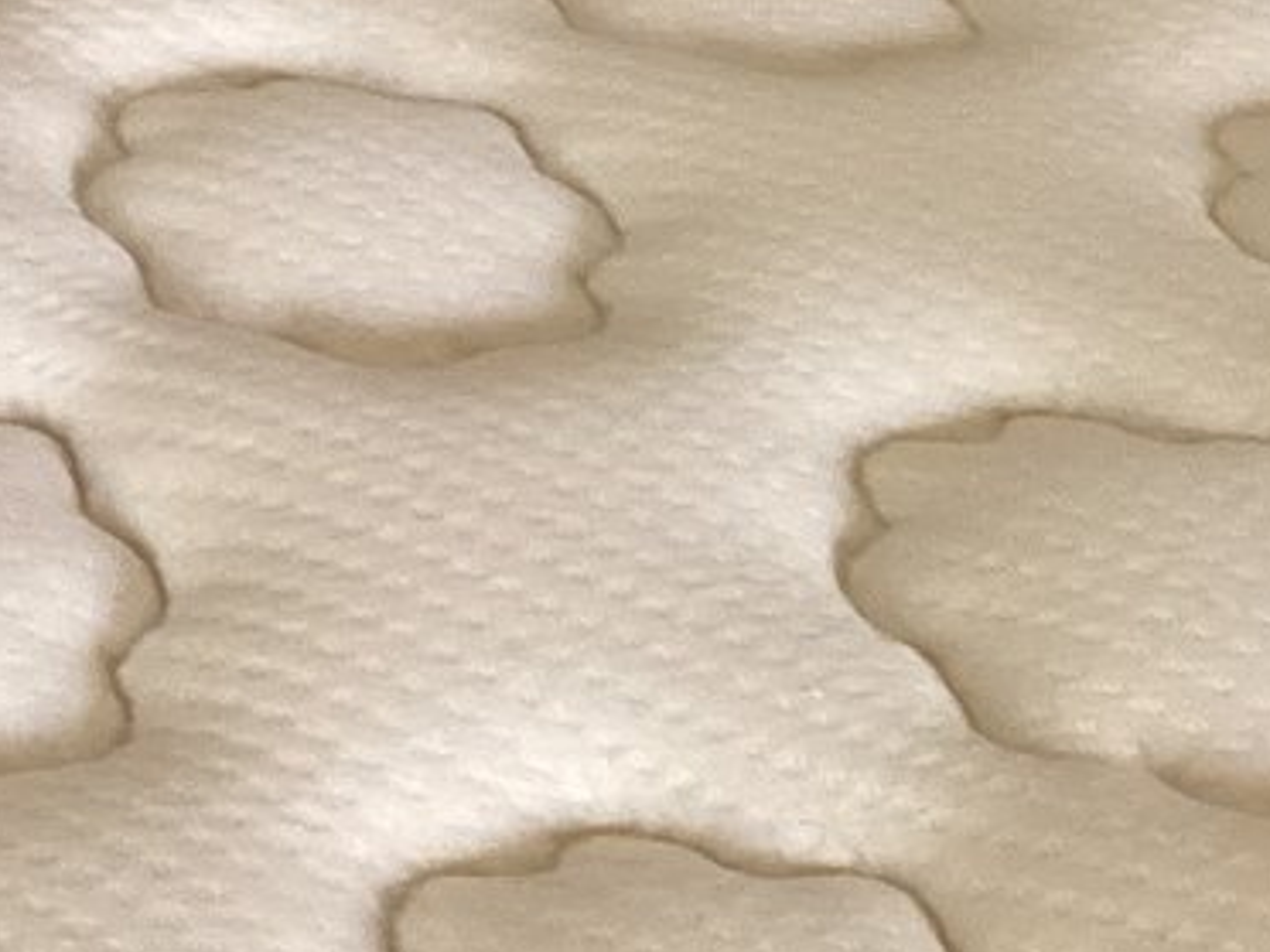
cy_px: -967
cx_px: -606
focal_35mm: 126
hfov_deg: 14.6
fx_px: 4623
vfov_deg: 10.7
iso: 200
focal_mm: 3.3
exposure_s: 1/60
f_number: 2.4
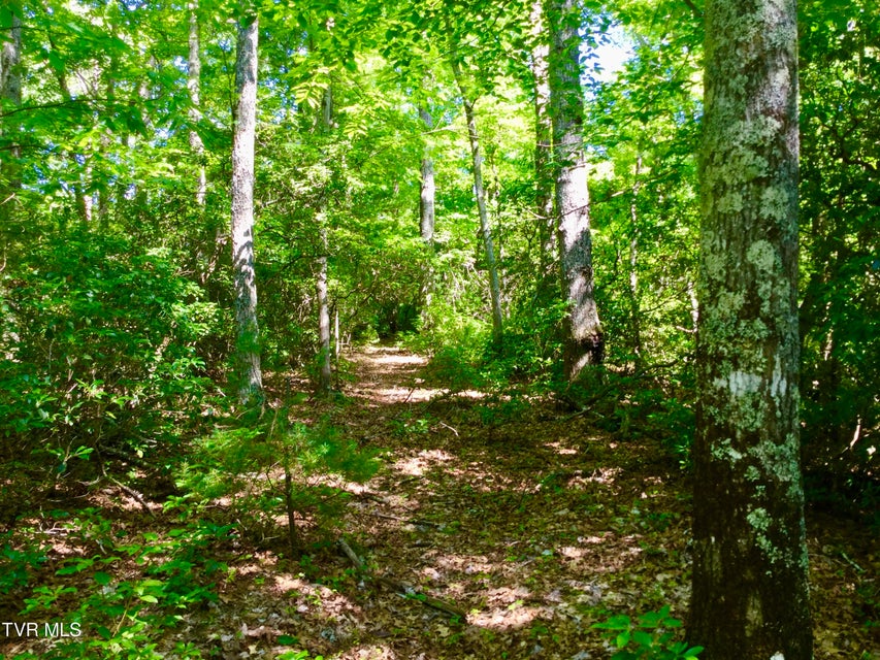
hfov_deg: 58.3
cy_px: 330
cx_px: 440
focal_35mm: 31
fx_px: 788
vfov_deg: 45.5
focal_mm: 3.3
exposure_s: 1/60
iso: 25
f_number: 2.4
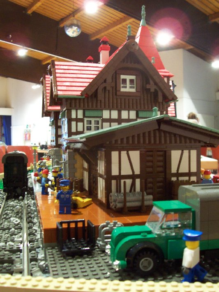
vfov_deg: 50.1
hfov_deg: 38.7
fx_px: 312
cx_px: 110
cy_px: 146
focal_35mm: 37
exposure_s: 1/8
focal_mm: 5.6
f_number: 2.8
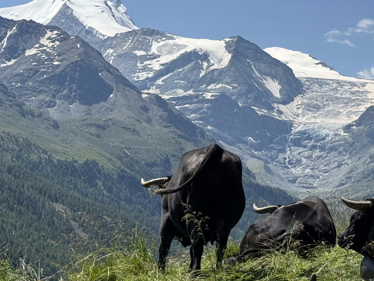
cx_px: 316
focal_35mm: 106
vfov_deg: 13.9
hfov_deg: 18.3
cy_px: 181
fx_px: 1145
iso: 64
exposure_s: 1/4975
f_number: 1.78
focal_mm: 6.76
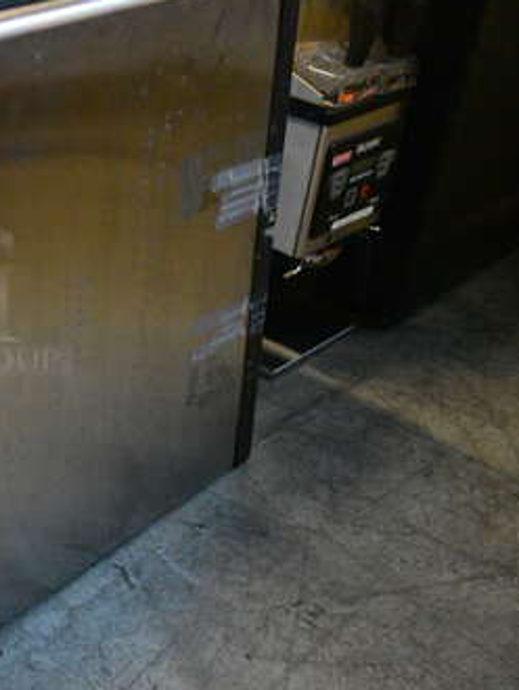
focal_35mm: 48
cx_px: -84
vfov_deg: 39.6
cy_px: 301
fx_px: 958
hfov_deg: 27.2
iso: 6400
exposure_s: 1/125
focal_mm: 18
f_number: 3.5
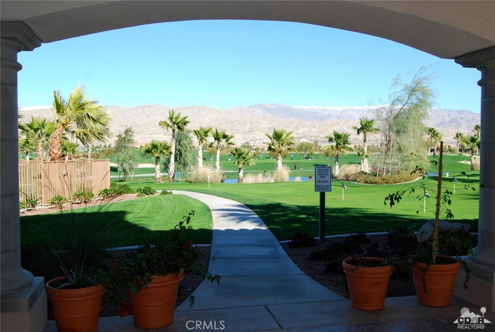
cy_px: 166
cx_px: 248
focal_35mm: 36
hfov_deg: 53.1
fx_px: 496
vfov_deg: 37.0
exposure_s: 1/200
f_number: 11
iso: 200
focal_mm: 24
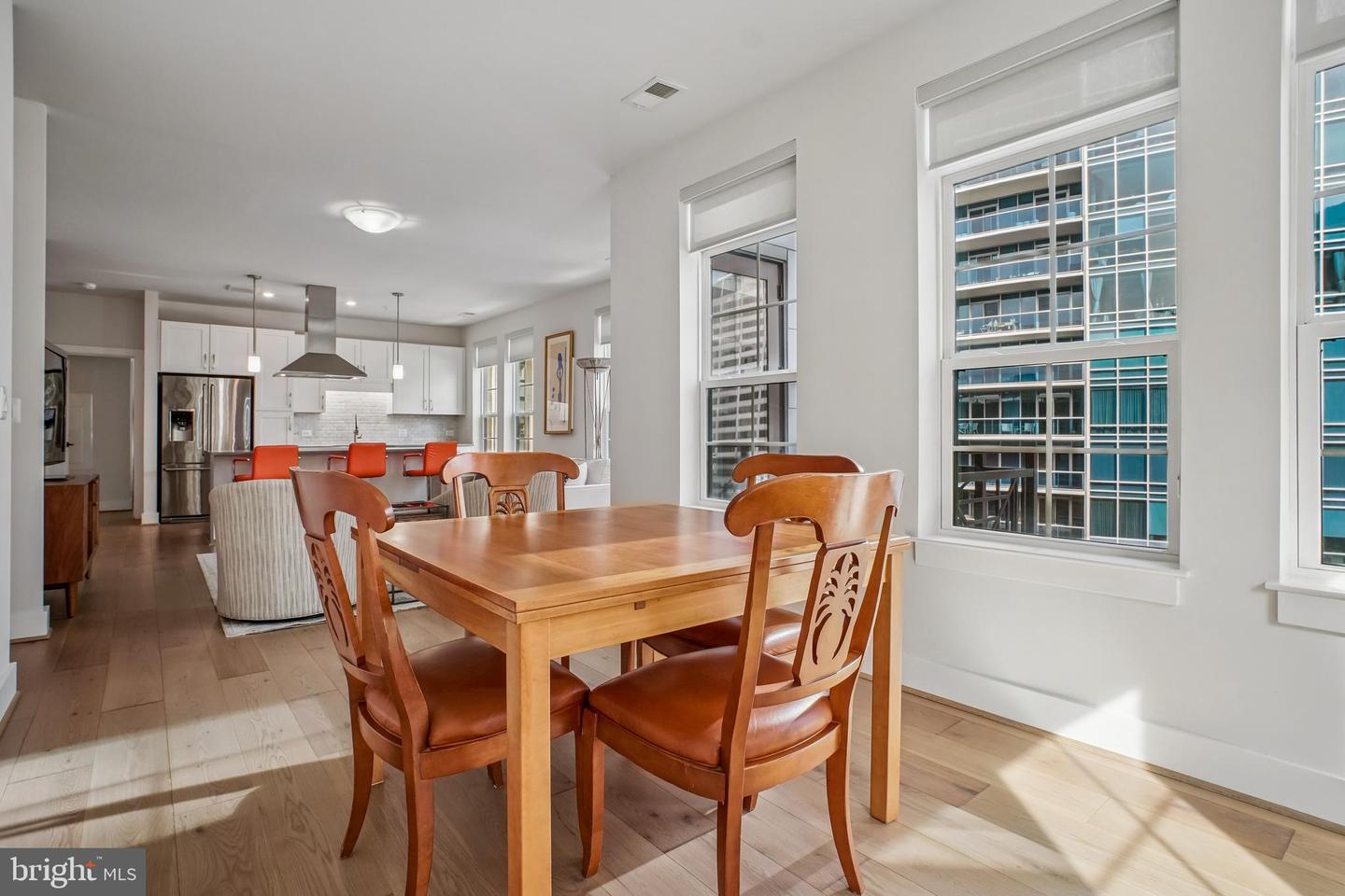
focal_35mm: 16
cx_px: 672
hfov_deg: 95.0
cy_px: 448
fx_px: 616
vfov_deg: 72.1
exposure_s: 1/80
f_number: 8
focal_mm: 11
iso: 500
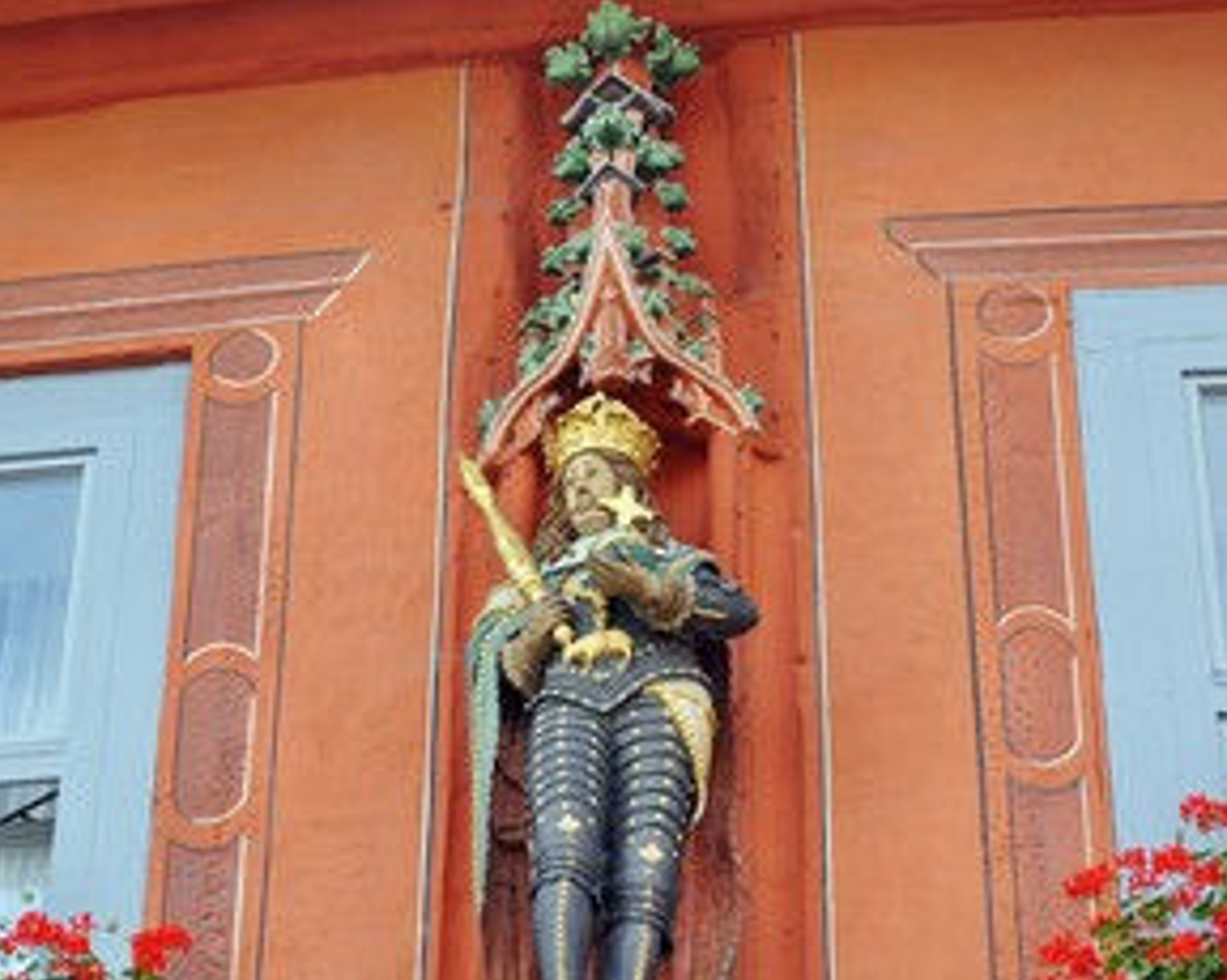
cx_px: 456
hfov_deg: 15.5
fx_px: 4491
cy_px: 507
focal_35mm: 124
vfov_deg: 12.5
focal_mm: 55
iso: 200
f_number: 7.1
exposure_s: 1/160
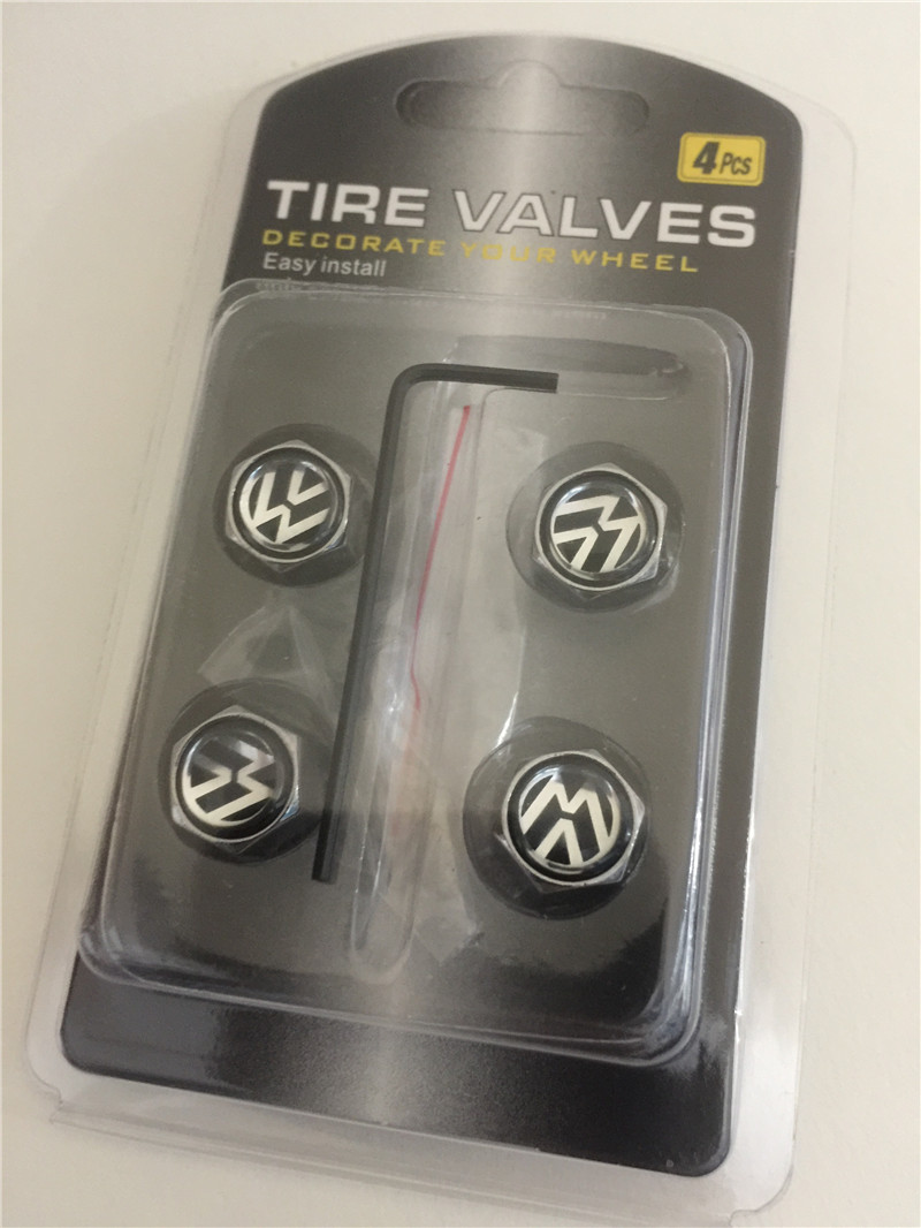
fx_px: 1028
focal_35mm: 29
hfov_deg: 48.2
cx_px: 460
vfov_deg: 61.6
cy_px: 614
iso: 160
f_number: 2.2
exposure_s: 1/8
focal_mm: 4.15
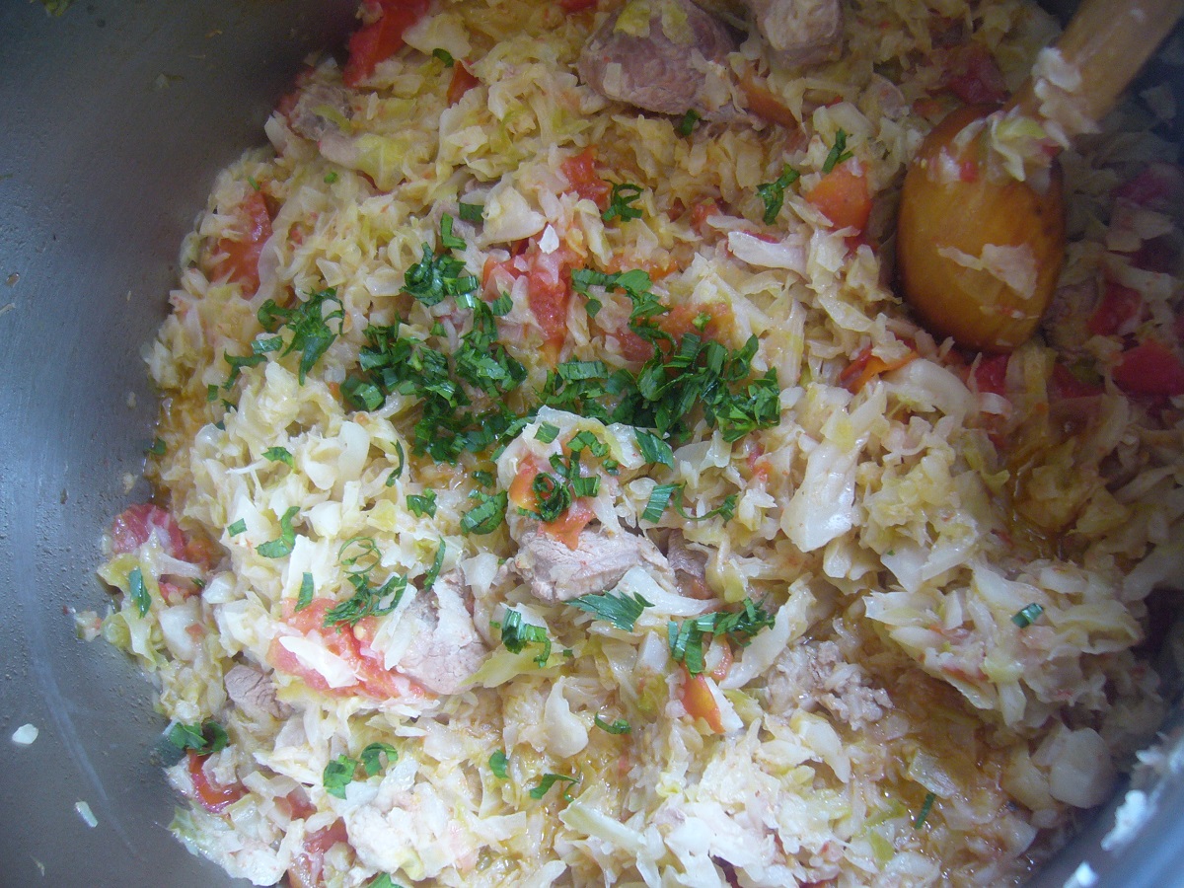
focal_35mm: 35
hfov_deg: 52.6
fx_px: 1197
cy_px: 444
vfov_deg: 40.7
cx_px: 592
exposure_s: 1/25
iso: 100
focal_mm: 5.8
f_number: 2.8
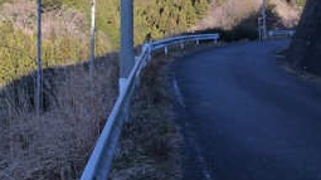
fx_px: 391
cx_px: 94
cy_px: 6
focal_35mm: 46
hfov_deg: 43.6
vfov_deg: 24.9
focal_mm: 4.3
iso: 160
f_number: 4
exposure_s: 1/320
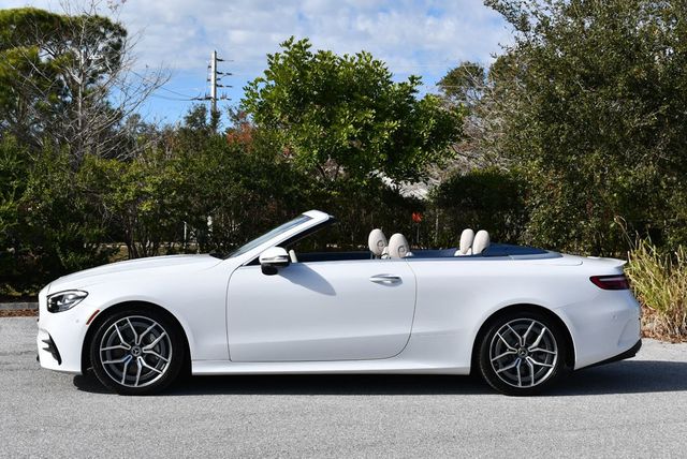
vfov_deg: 22.7
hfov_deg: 33.4
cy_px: 230
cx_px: 344
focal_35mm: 60
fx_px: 1146
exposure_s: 1/320
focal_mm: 30
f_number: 9
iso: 100
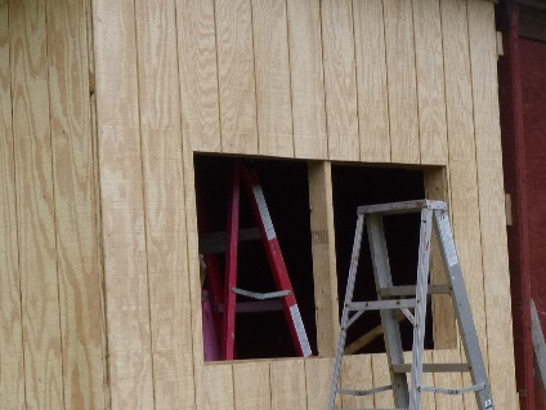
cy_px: 280
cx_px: 111
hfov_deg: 19.6
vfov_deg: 14.9
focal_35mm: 99
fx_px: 1562
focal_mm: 7.4
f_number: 3.8
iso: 100
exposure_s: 1/125
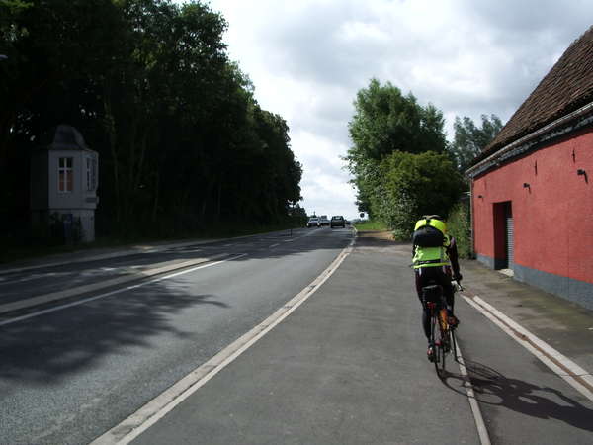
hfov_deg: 52.6
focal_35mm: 35
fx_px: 600
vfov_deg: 40.7
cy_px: 222
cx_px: 296
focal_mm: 5.8
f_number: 4.3
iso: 50
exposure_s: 1/640
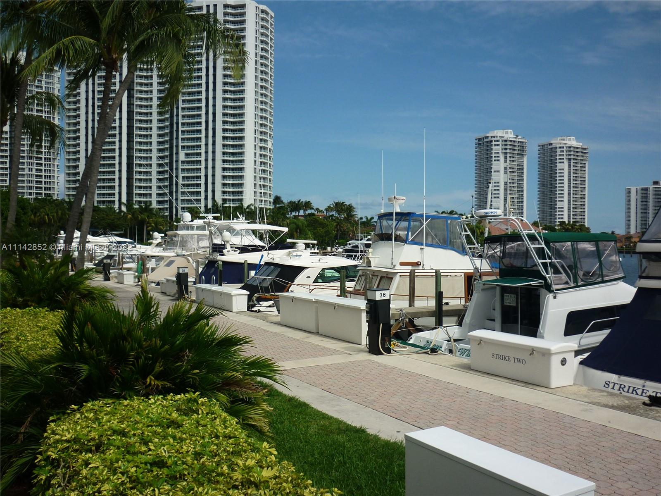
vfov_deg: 42.9
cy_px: 248
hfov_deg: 55.4
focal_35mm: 33
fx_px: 630
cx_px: 330
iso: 80
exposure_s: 1/320
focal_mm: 5.5
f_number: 8
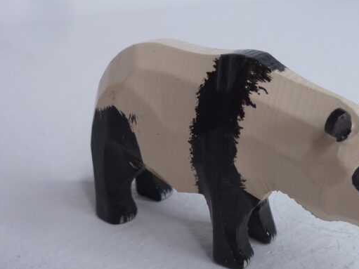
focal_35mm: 47
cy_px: 175
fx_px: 487
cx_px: 234
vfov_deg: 30.7
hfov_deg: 40.0
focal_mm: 5
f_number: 3.4
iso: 80
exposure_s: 1/40
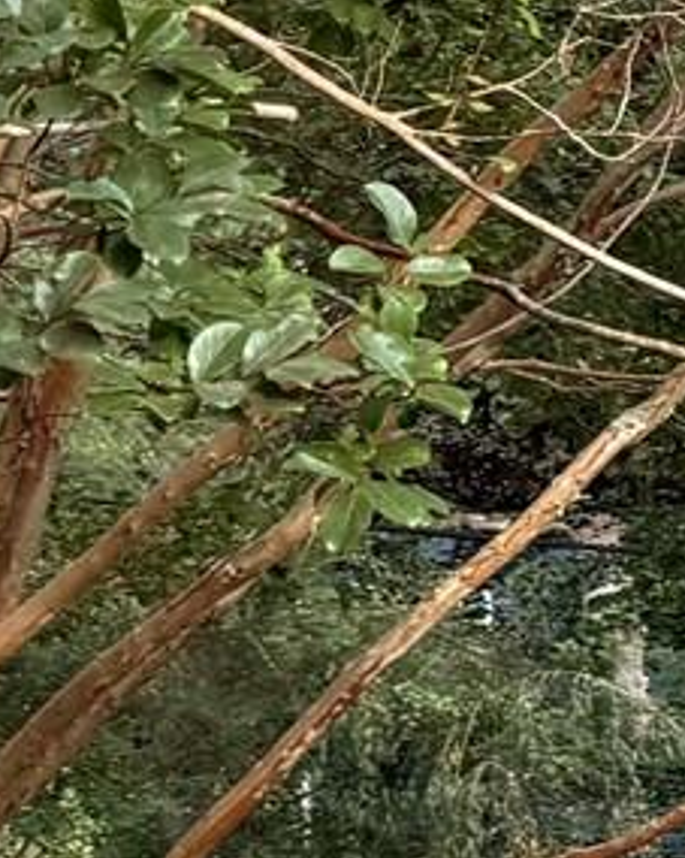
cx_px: 1904
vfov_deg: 11.3
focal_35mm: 169
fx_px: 4285
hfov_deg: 8.1
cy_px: 864
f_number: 1.78
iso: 64
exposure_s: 1/264
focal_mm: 6.76
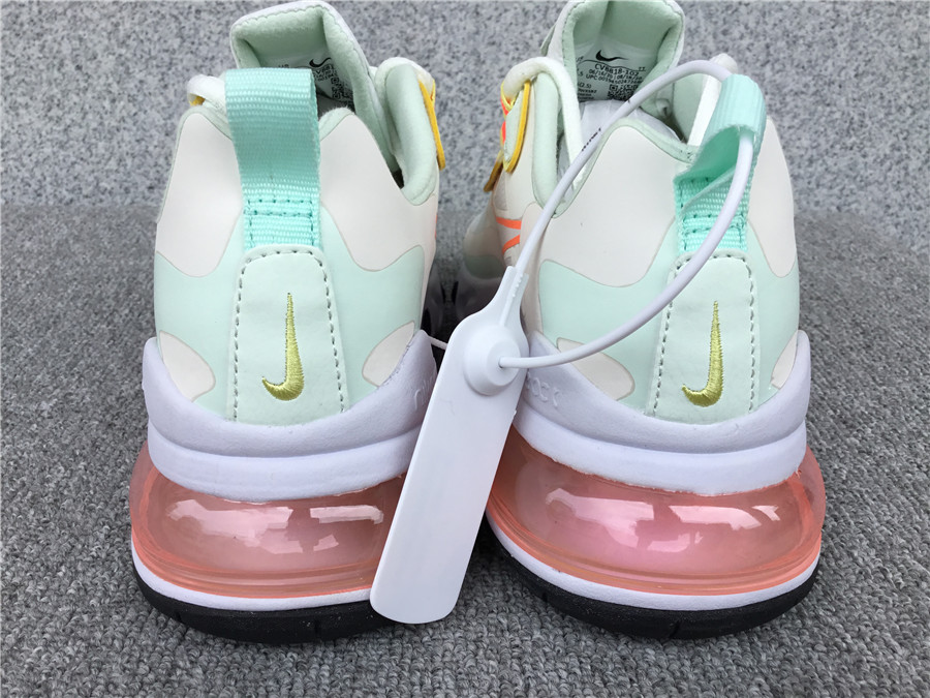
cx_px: 465
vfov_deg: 45.4
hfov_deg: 58.4
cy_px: 349
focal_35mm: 31
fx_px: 833
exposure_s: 1/617
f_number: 2.4
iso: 25
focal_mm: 3.3
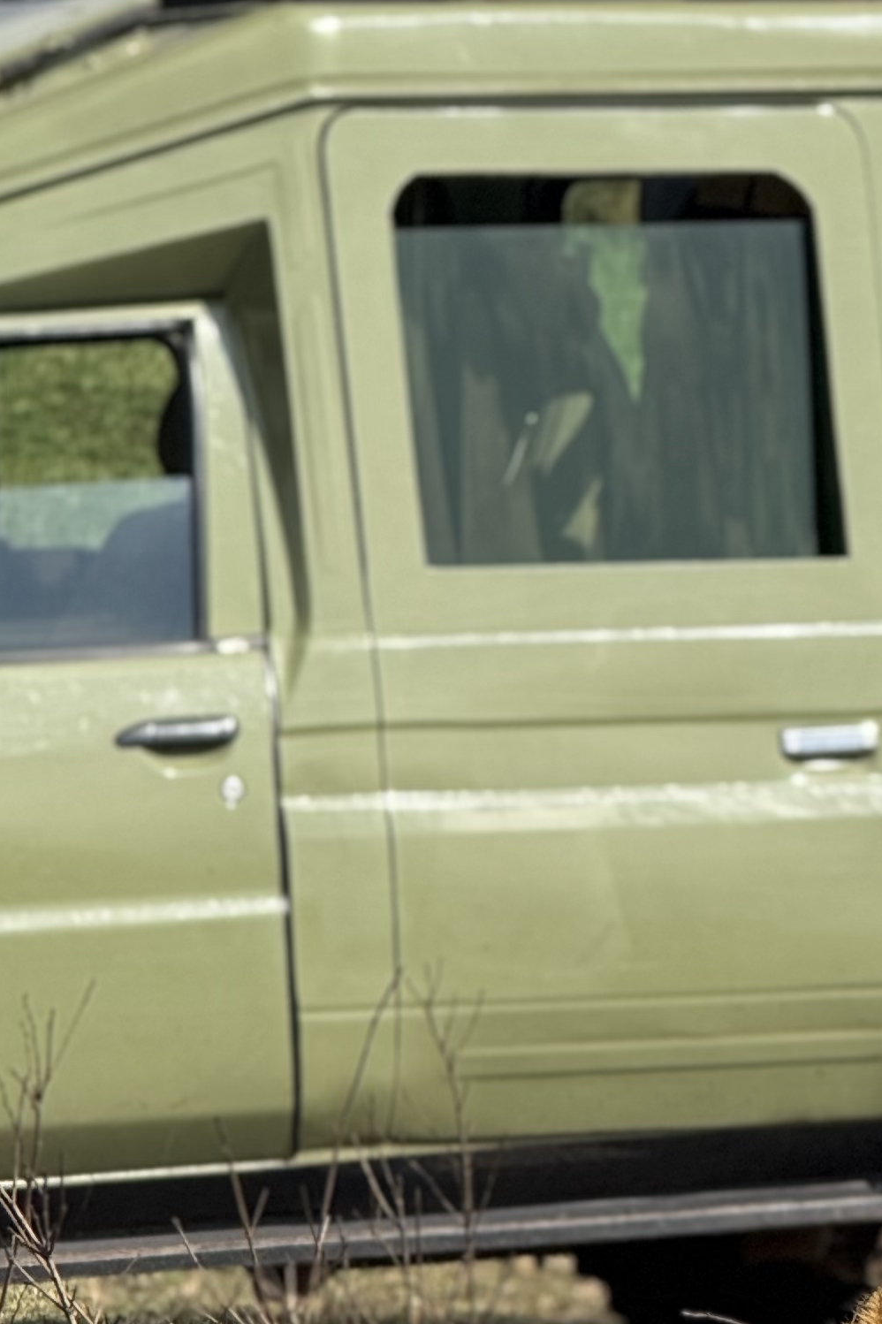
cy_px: 1628
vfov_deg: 6.1
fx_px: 12353
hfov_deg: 4.1
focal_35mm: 336
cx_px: 1208
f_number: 2.8
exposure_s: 1/1148
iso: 50
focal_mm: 15.66
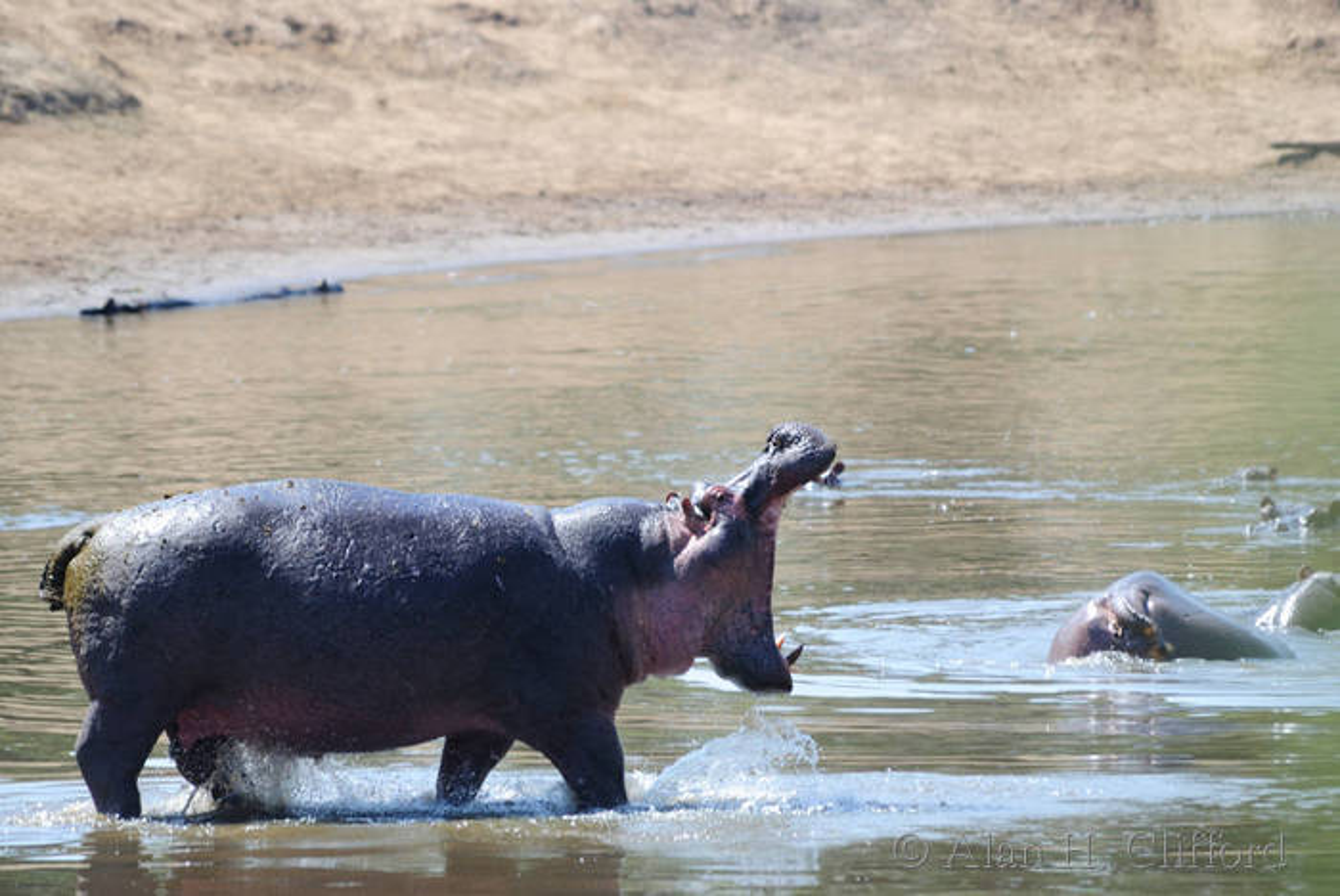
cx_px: 670
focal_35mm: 600
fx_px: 22351
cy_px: 448
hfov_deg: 3.4
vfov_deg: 2.3
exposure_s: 1/400
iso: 220
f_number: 5.6
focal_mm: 400
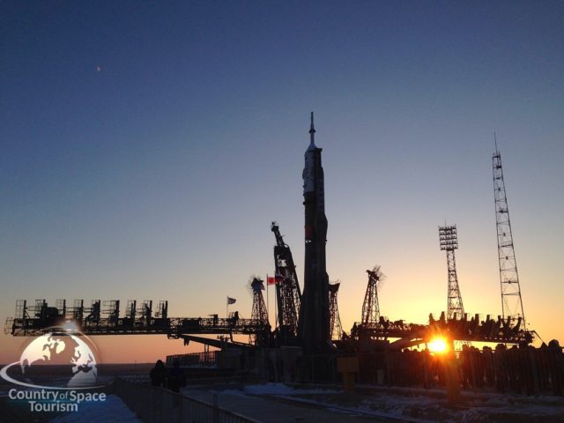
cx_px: 282
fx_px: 538
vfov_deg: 42.9
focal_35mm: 33
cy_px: 212
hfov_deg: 55.4
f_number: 2.4
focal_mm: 4.12
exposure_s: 1/1205
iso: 50
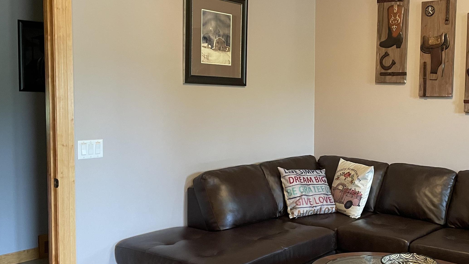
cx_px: 326
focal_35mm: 42
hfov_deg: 47.3
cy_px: 142
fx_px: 522
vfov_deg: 28.3
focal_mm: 4.2
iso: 400
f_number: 1.6
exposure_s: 1/60
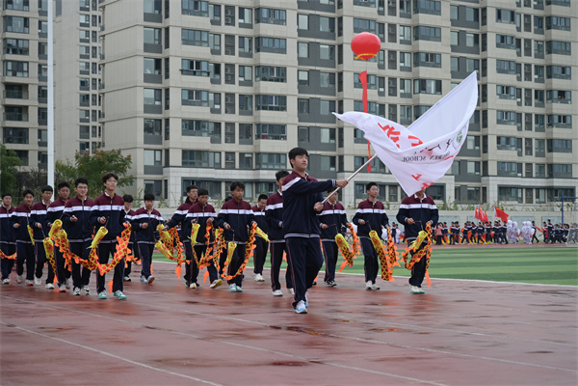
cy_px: 193
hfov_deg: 27.0
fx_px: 1204
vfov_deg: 18.2
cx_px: 289
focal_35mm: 75
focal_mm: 50
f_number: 4.5
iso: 360
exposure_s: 1/250
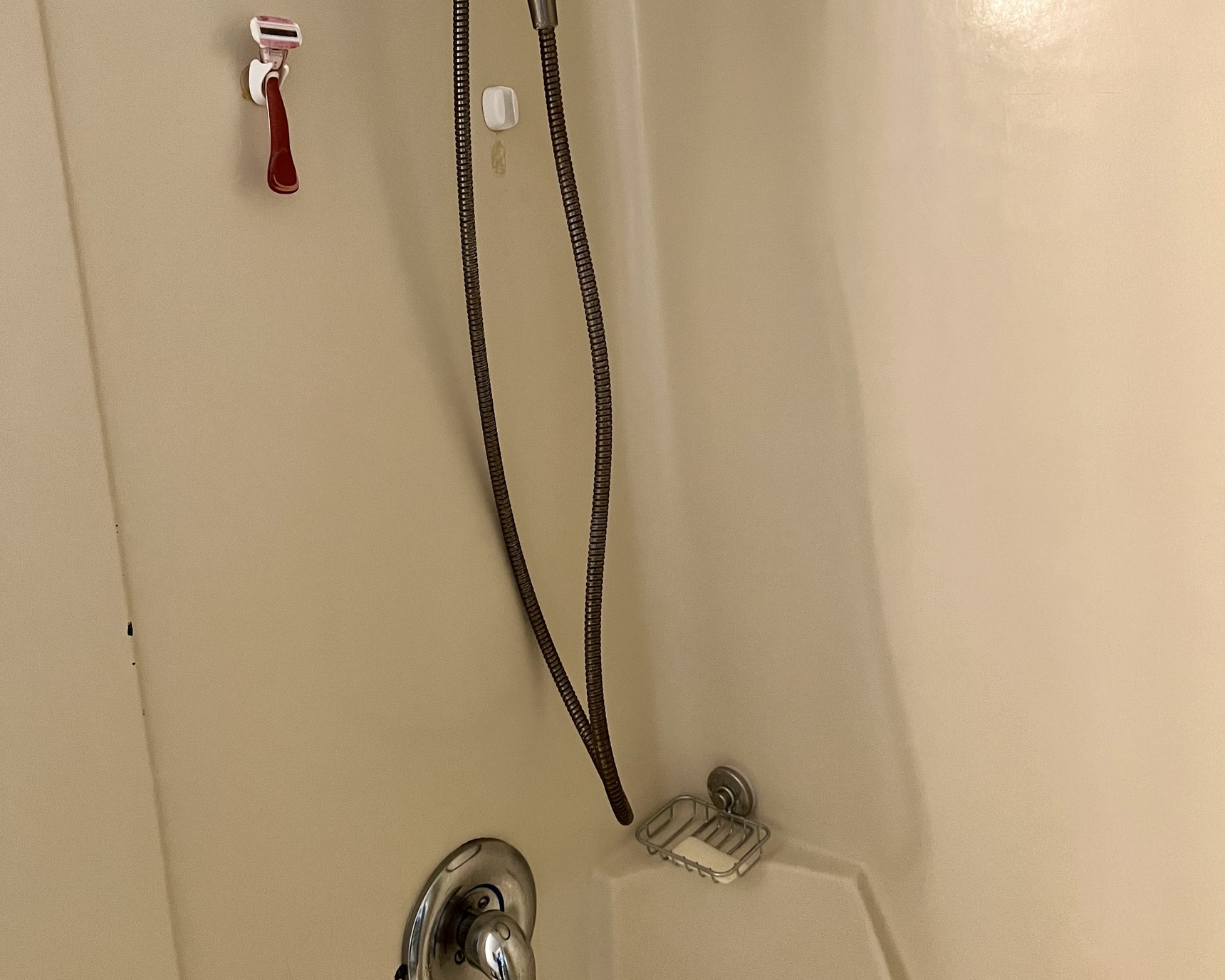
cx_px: 614
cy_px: 322
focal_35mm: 34
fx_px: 1233
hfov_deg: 52.8
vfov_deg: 42.7
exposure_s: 1/60
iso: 400
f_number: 1.5
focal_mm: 5.7
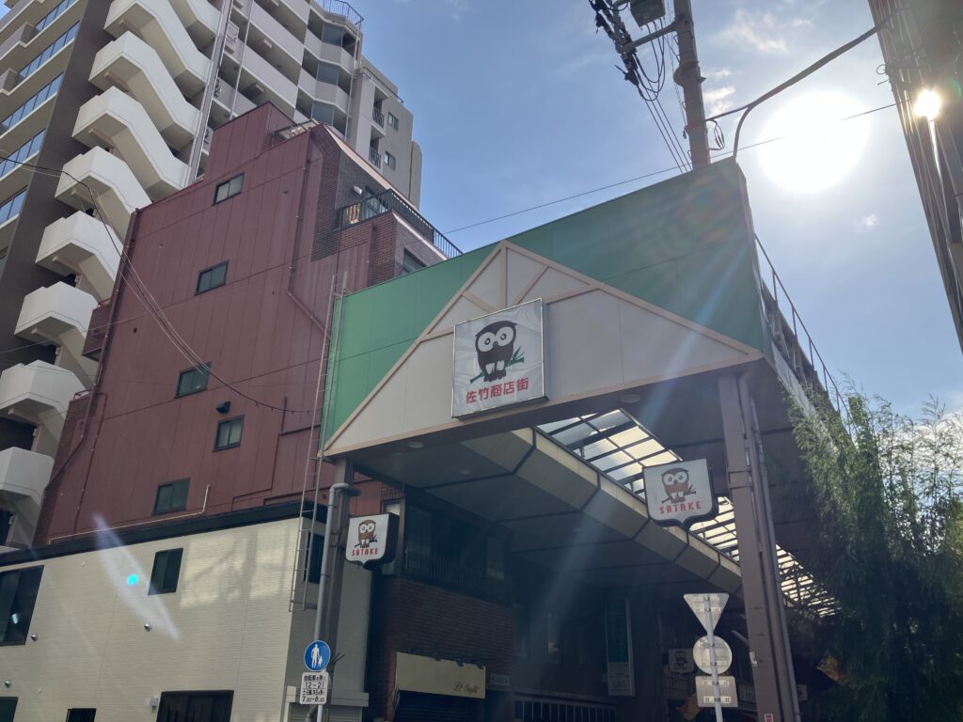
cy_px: 361
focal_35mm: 28
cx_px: 482
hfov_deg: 63.4
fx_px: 779
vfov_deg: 49.7
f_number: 1.8
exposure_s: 1/2667
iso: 32
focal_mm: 3.99
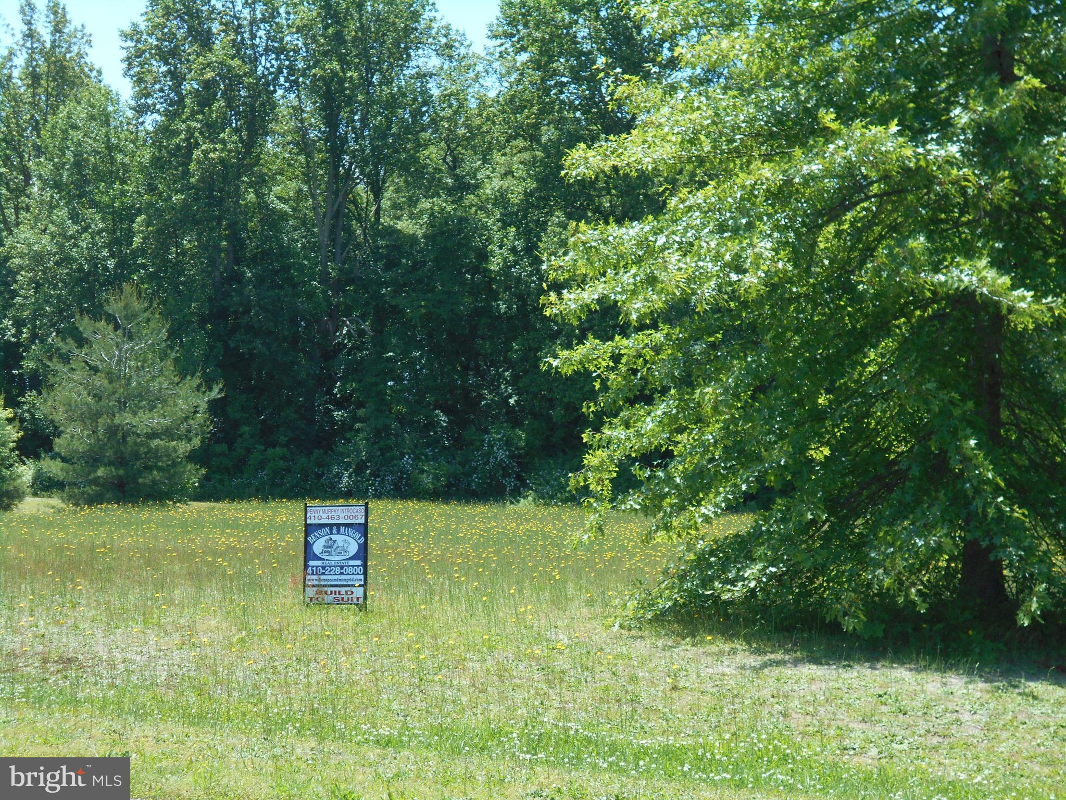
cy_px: 400
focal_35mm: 65
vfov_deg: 22.6
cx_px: 533
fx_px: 2002
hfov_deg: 29.8
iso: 110
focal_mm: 11.6
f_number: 5.3
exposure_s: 1/250
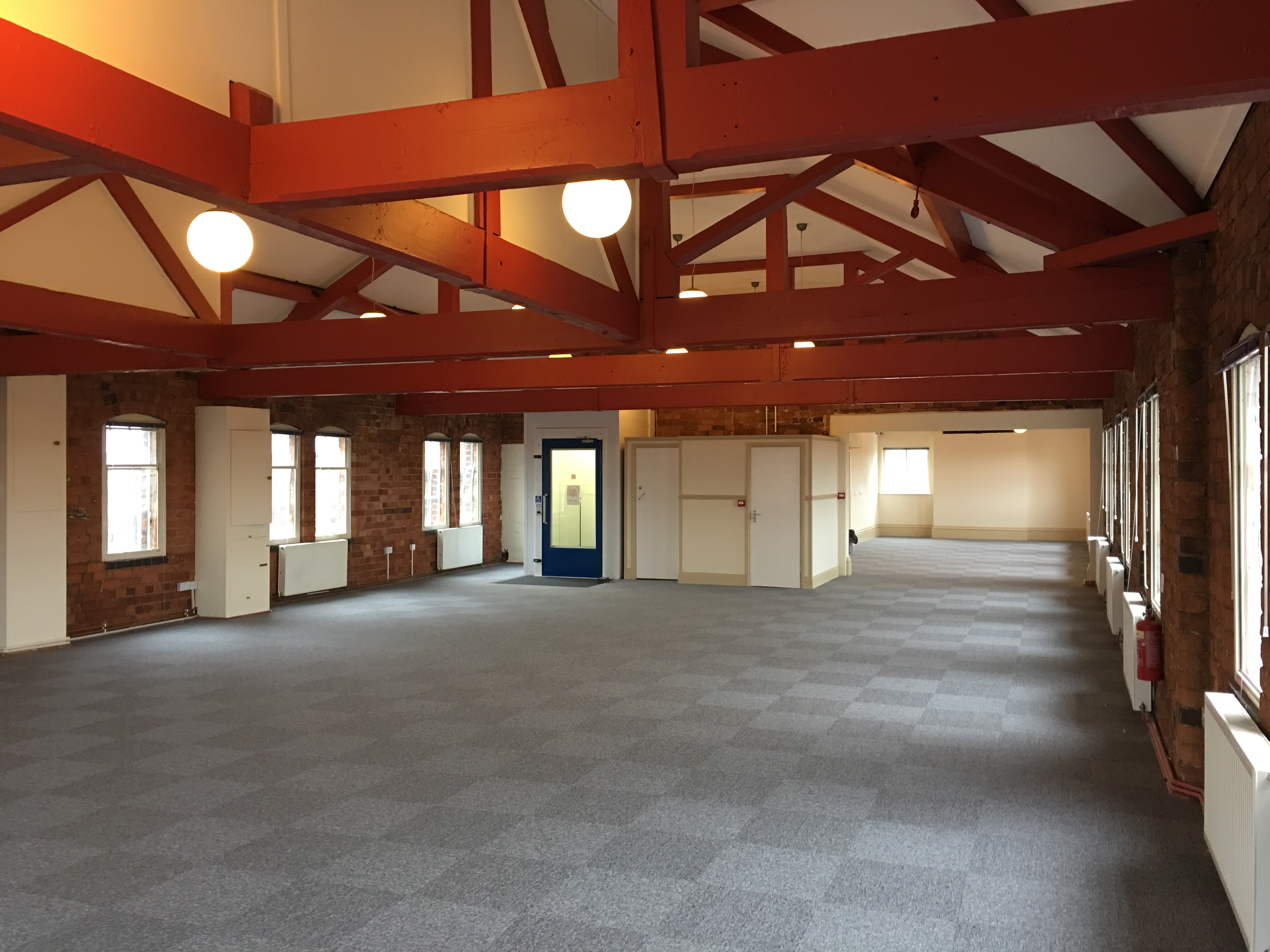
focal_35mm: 29
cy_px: 476
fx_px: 1064
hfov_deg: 61.7
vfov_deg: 48.2
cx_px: 635
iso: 80
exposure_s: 1/17
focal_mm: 4.15
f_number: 2.2
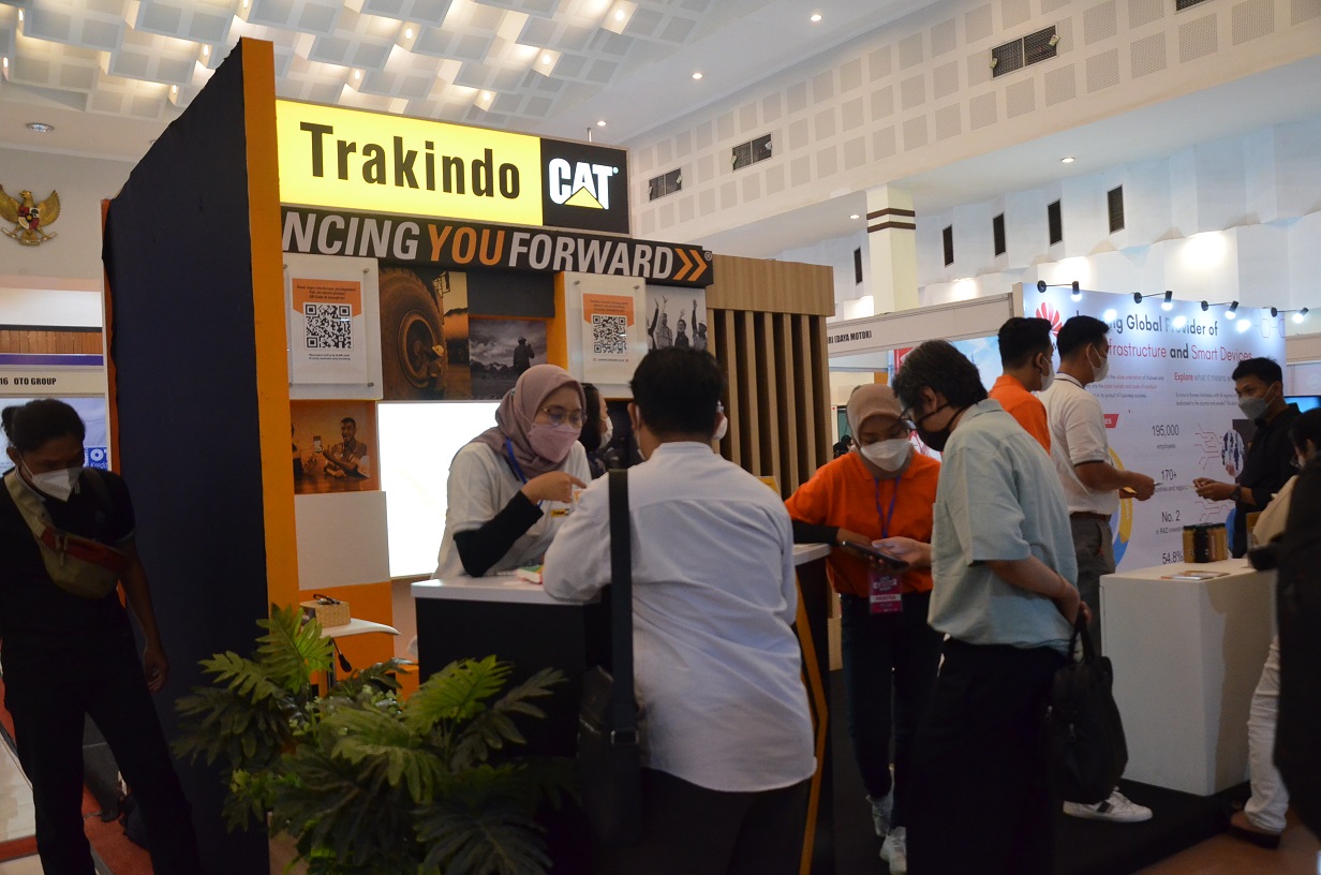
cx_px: 660
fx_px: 1153
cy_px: 438
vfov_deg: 41.5
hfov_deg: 59.6
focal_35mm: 32
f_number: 4.5
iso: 2200
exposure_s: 1/80
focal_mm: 21
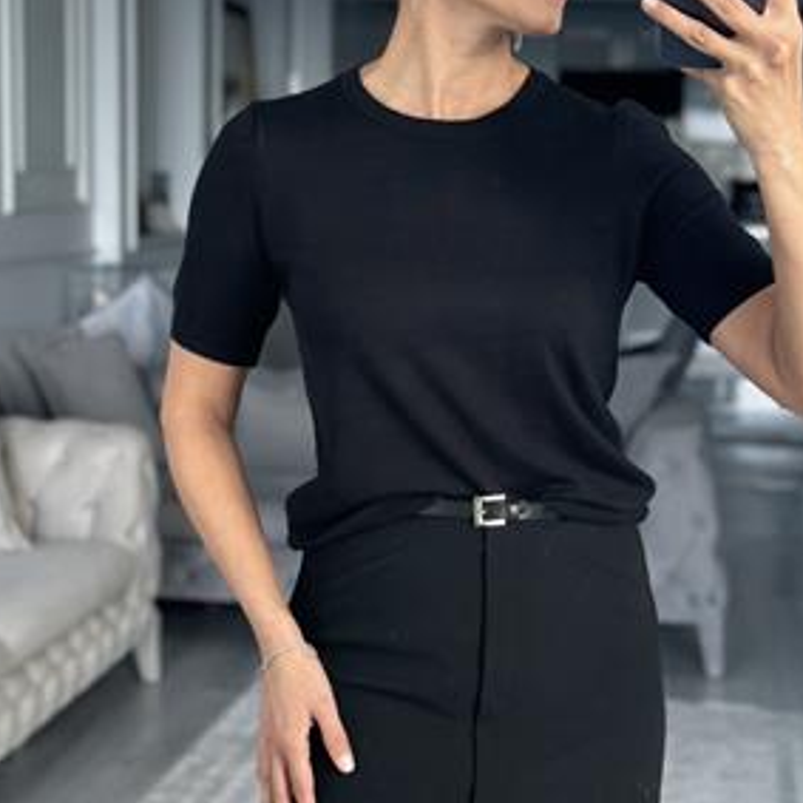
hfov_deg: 22.8
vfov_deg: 22.8
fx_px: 1995
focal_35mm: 76
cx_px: 448
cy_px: 389
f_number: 1.78
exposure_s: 1/121
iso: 80
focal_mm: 6.86
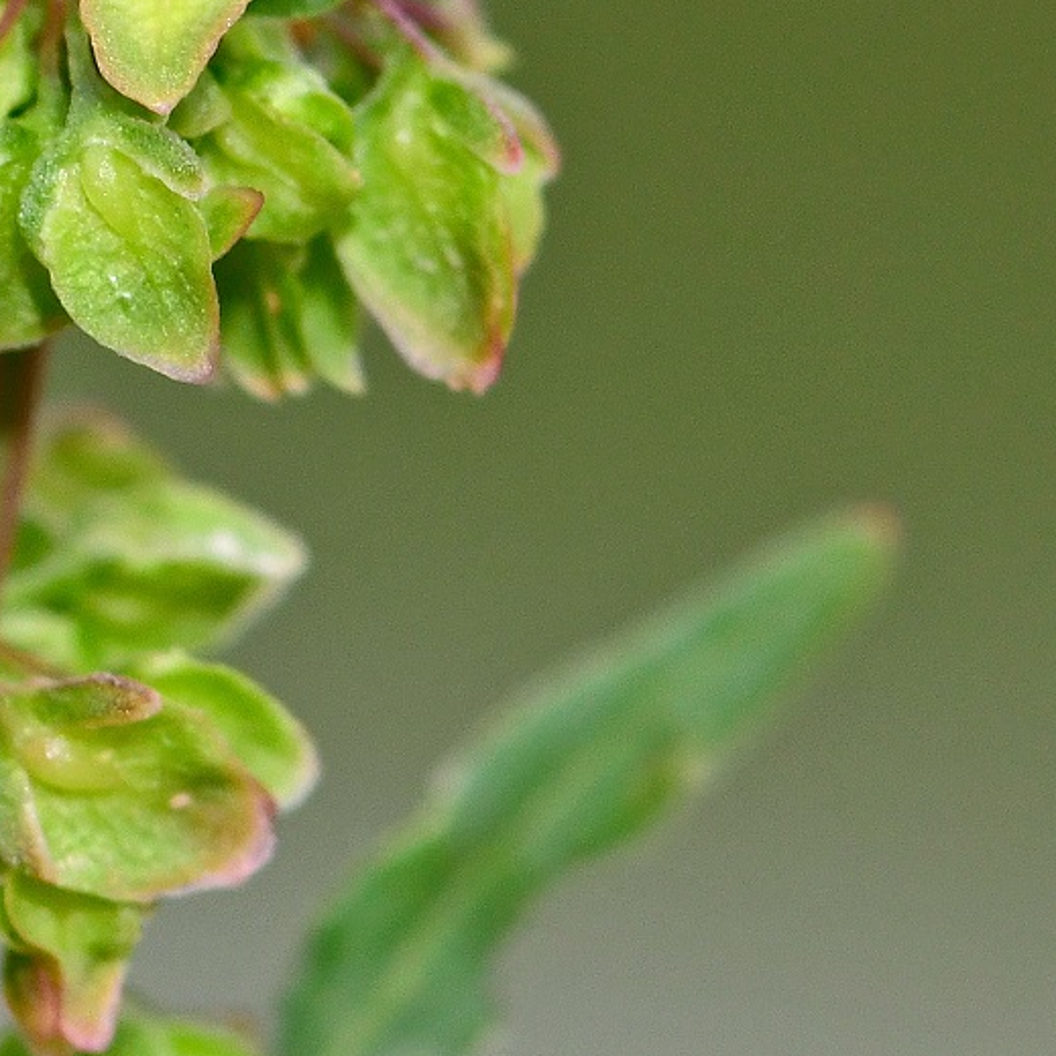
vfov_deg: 2.7
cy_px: -775
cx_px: -183
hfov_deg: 2.7
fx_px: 22261
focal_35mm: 645
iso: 400
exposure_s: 1/160
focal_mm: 105
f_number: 7.1
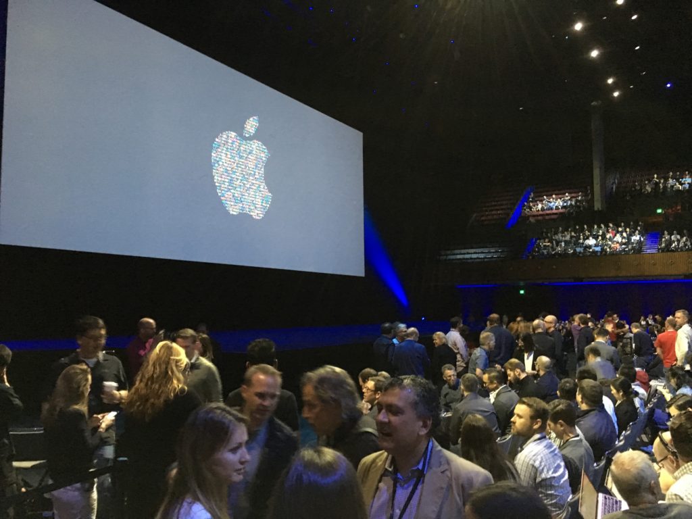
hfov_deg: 61.7
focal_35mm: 29
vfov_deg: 48.2
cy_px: 260
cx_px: 346
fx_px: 580
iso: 640
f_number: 2.2
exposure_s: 1/15
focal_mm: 4.15
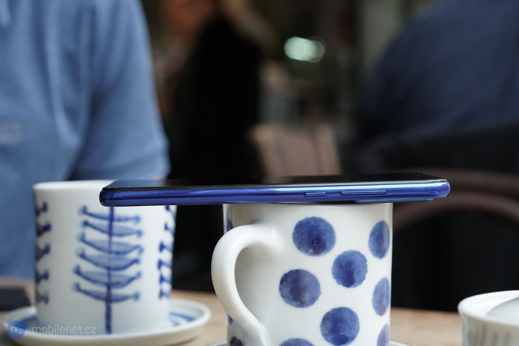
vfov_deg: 24.6
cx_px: 260
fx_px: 793
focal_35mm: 55
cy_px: 173
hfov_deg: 36.2
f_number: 5
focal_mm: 55
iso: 5000
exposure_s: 1/320
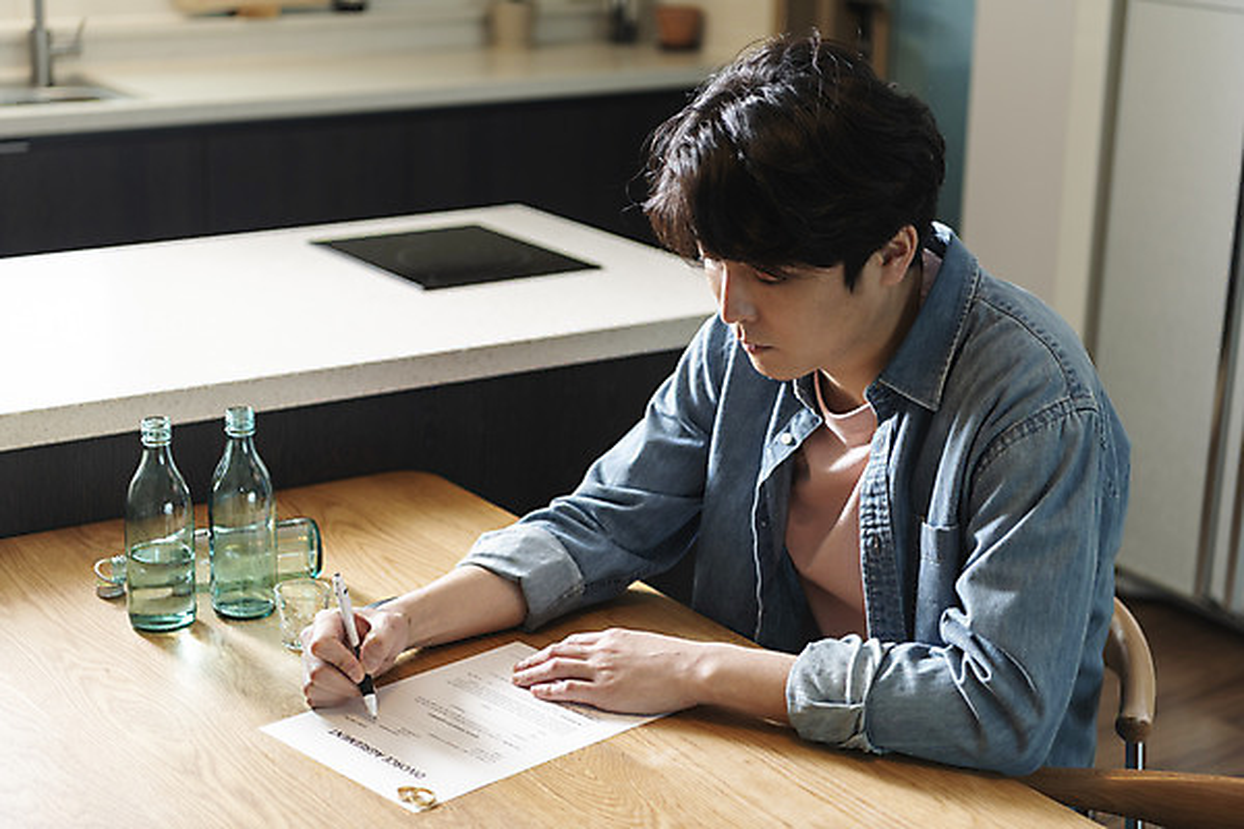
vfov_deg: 21.9
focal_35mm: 62
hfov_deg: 32.4
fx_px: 2142
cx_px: 622
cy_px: 414
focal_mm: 62
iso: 250
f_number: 2.8
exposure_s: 1/80
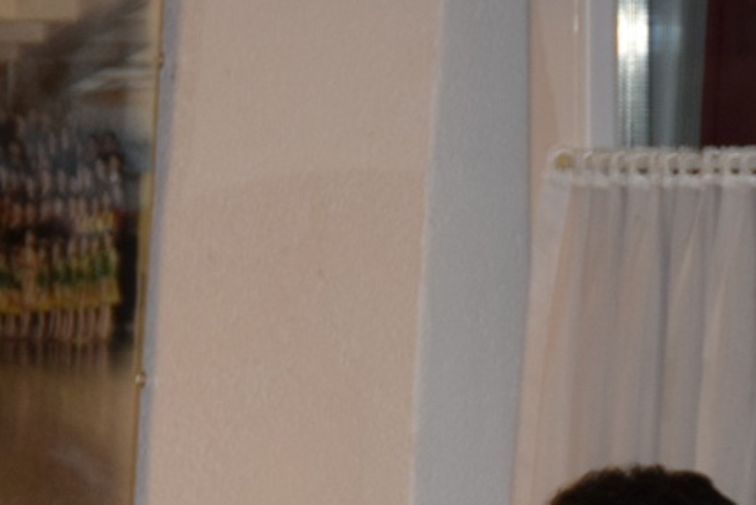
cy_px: 931
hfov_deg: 4.5
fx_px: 9726
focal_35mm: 463
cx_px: 216
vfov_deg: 3.0
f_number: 6.3
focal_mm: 82
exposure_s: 1/60
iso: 640
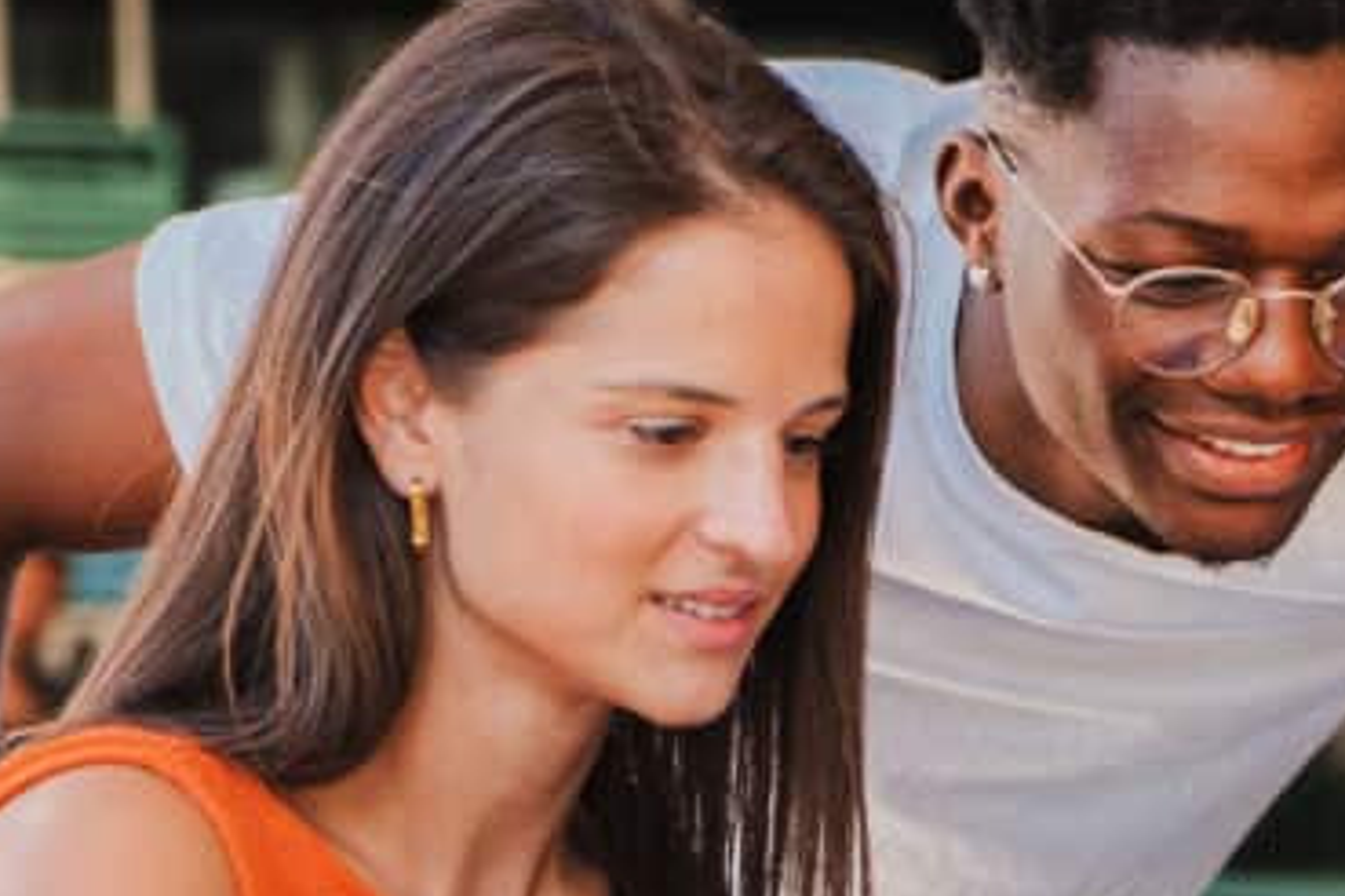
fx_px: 7247
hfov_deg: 10.5
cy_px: 697
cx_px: 1250
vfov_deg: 7.1
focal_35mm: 194
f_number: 4
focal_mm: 70
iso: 640
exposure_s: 1/500
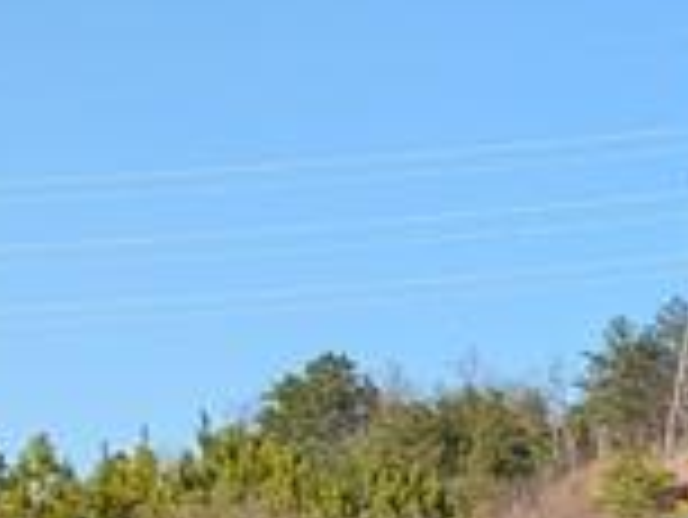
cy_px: 1036
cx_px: 1016
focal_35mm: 205
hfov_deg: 9.4
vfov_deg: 7.0
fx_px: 4078
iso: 21
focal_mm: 6.9
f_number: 1.68
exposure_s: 1/909
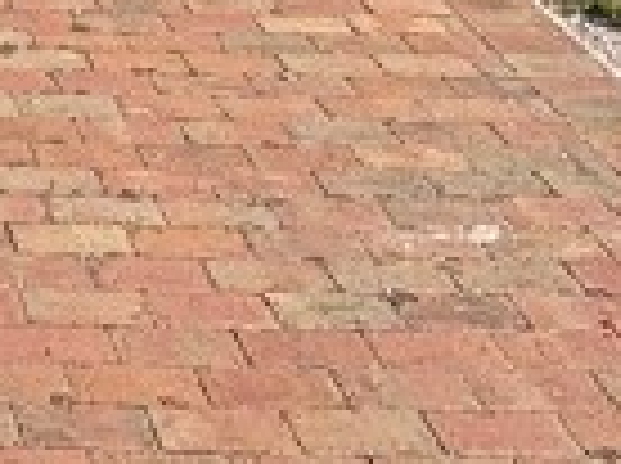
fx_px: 1862
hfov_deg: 16.6
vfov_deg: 10.3
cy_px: -923
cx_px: -405
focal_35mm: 104
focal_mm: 2.22
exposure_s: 1/1477
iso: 40
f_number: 2.2
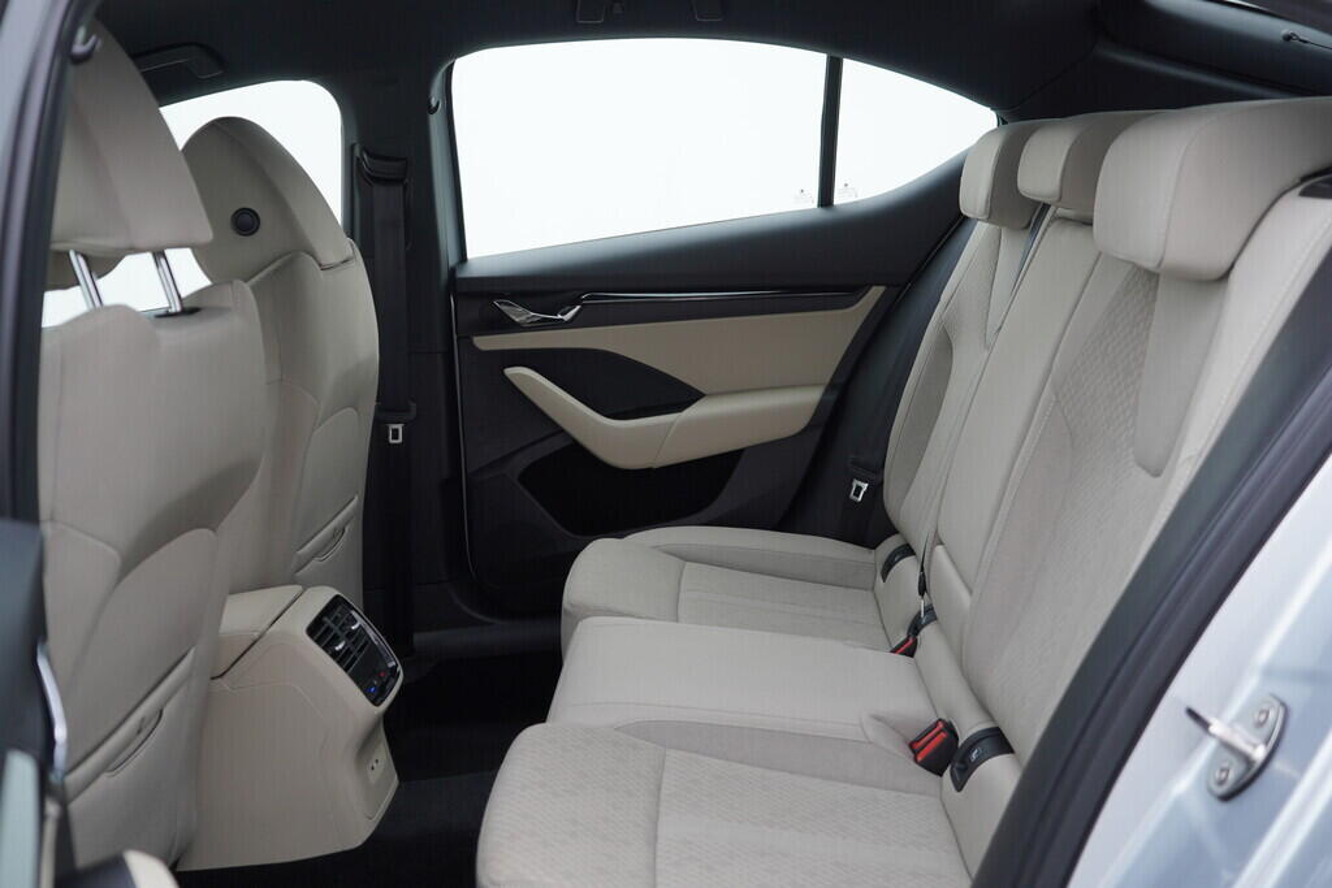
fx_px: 1332
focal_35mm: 36
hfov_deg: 53.1
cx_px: 666
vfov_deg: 36.9
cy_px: 444
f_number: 3.2
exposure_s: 1/50
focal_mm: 24
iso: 125
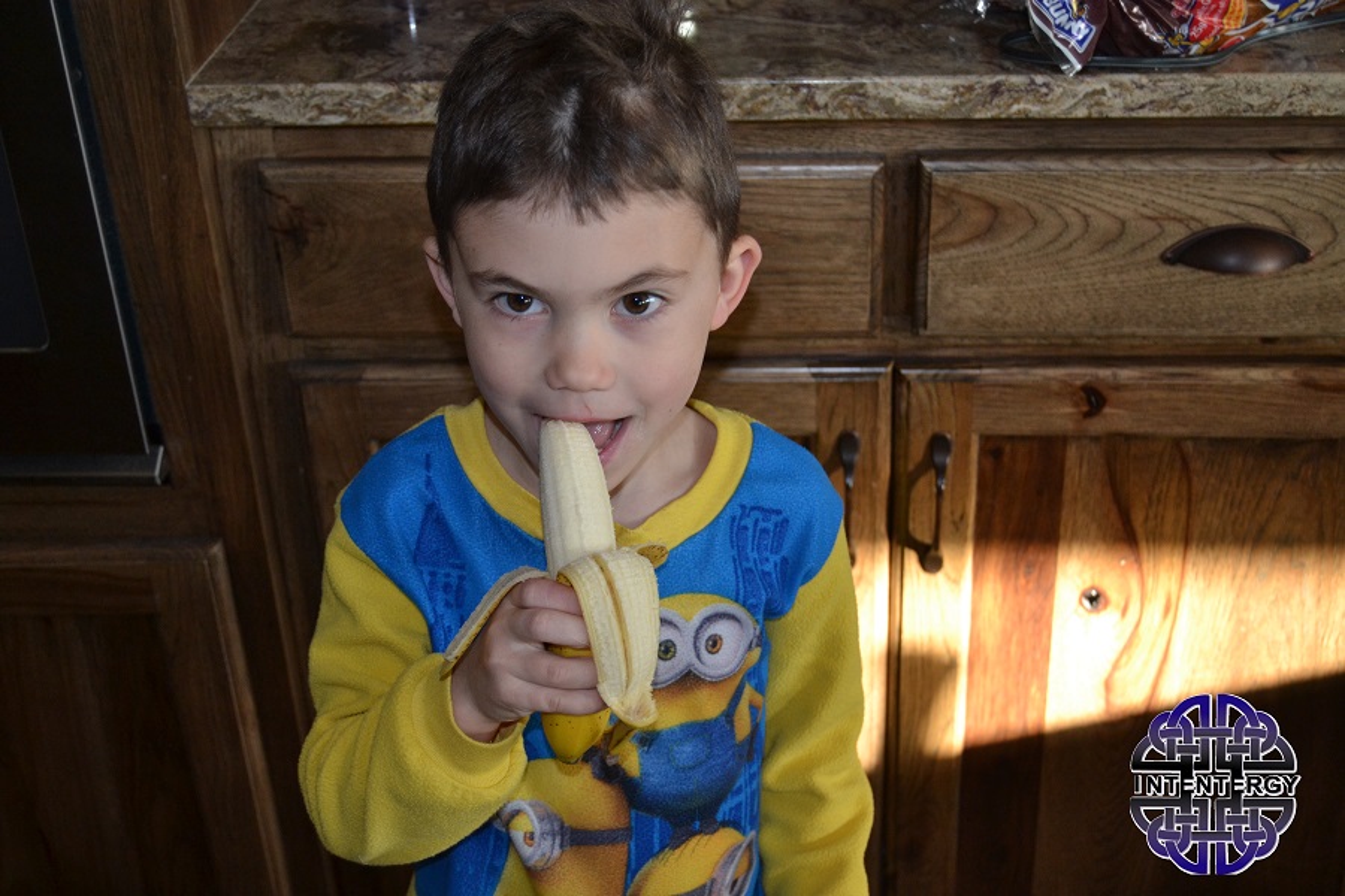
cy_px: 448
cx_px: 672
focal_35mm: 48
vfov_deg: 28.1
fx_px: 1793
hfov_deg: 41.1
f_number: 4.5
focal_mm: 32
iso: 720
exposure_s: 1/60
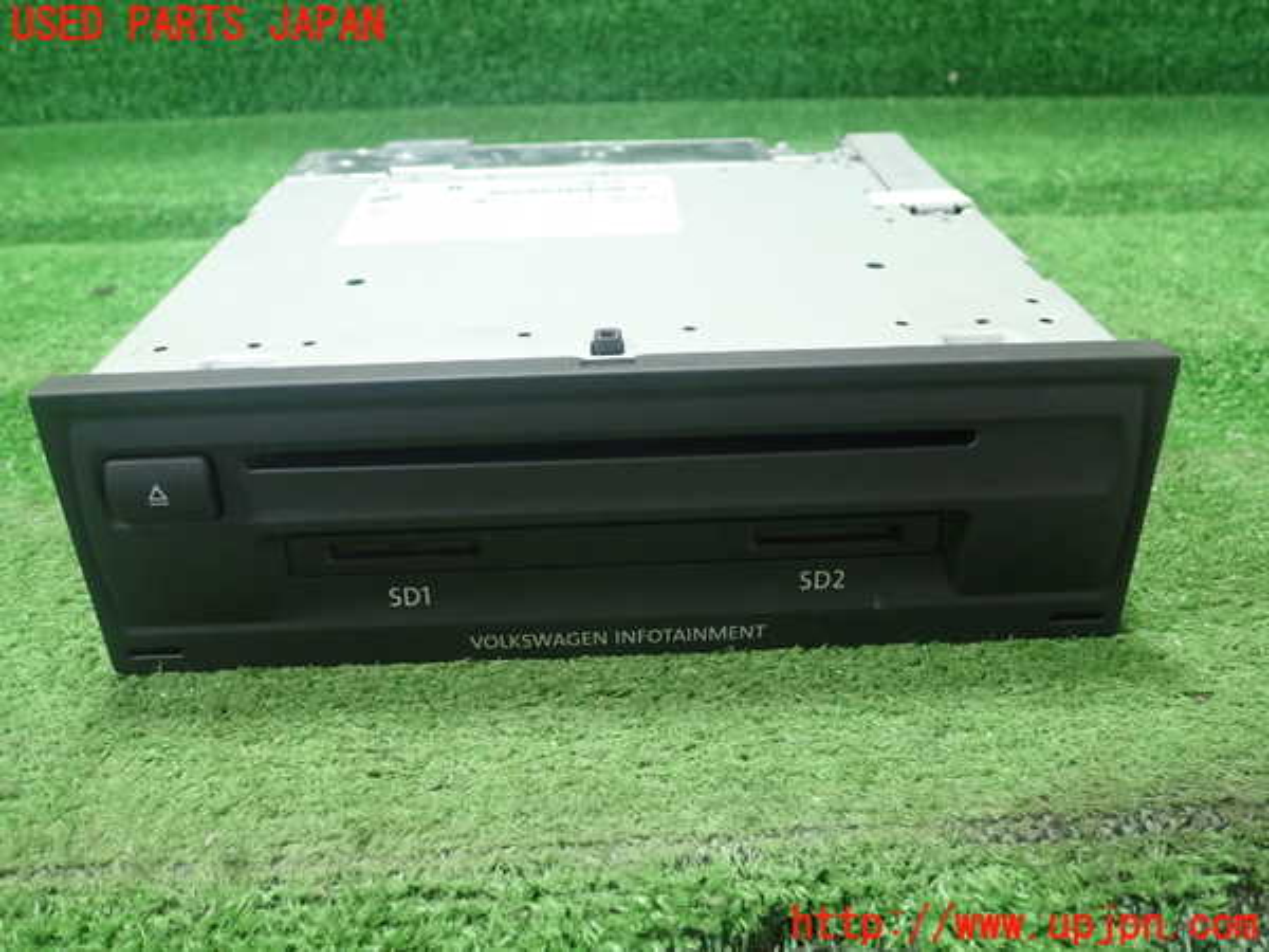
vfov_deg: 46.8
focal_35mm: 30
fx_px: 1100
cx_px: 634
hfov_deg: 60.0
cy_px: 476
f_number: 2.3
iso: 640
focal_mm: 5.5
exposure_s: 1/125
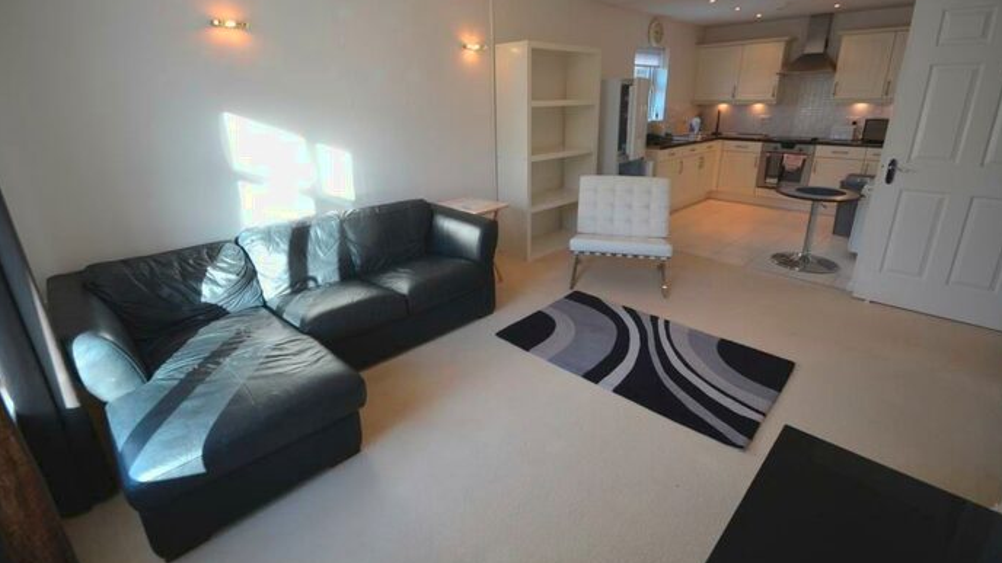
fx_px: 425
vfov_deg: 66.8
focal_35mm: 16
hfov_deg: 99.4
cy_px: 247
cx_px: 505
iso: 360
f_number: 5.6
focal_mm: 10
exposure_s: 1/125
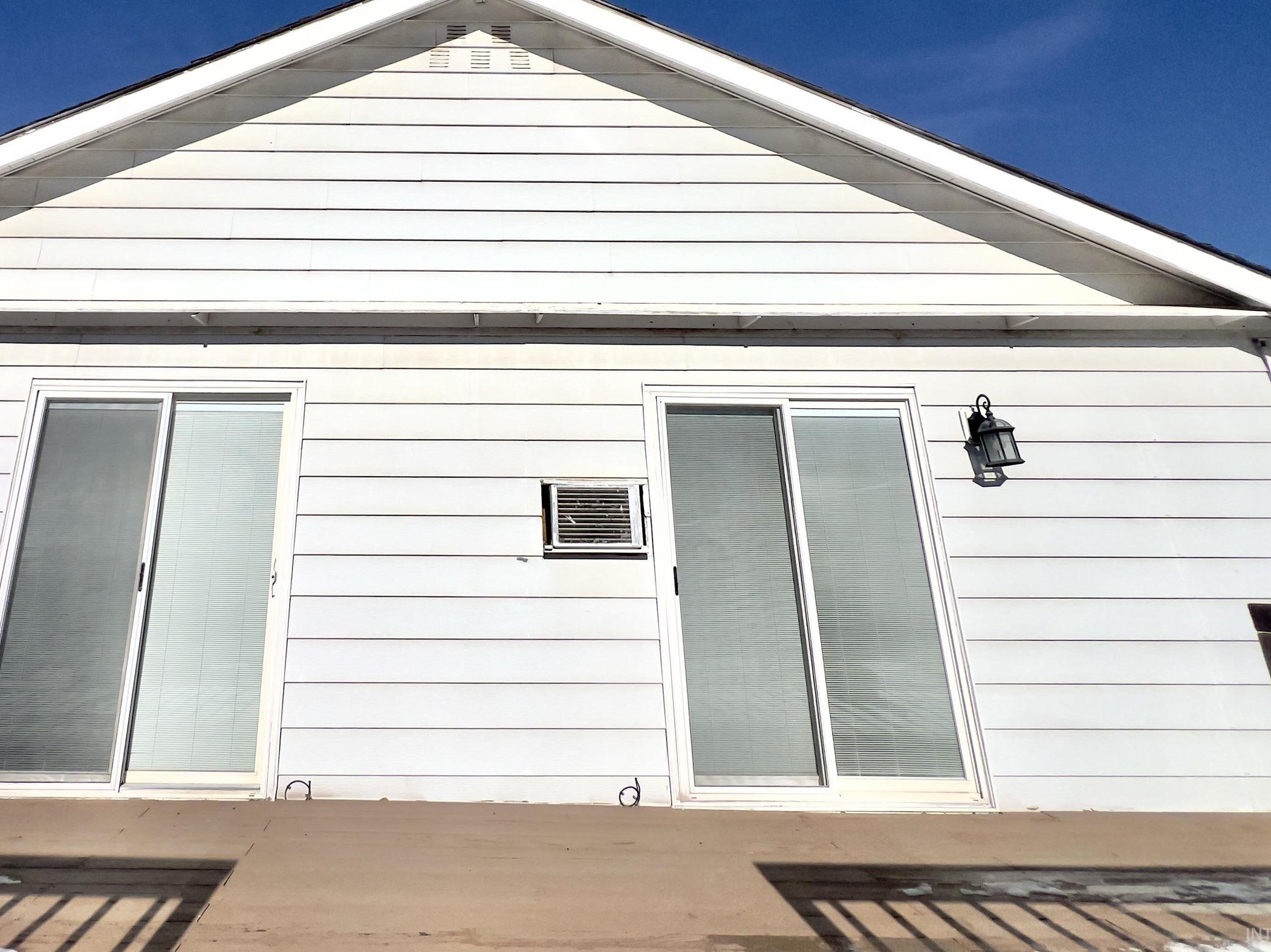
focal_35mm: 19
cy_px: 301
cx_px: 457
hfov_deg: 82.6
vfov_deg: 66.4
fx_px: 698
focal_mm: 1.57
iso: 25
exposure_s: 1/6135
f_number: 1.8
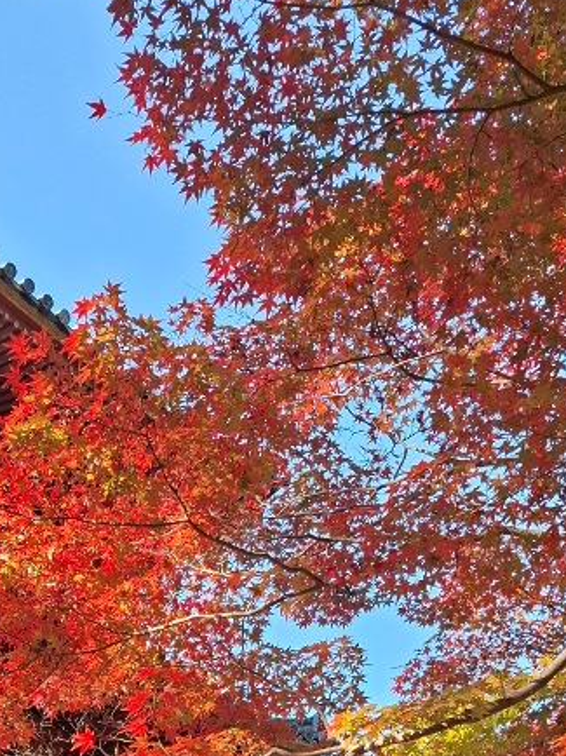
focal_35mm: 53
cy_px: 822
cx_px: -37
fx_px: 1157
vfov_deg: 32.1
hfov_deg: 25.7
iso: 50
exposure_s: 1/345
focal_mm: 5.54
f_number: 1.8
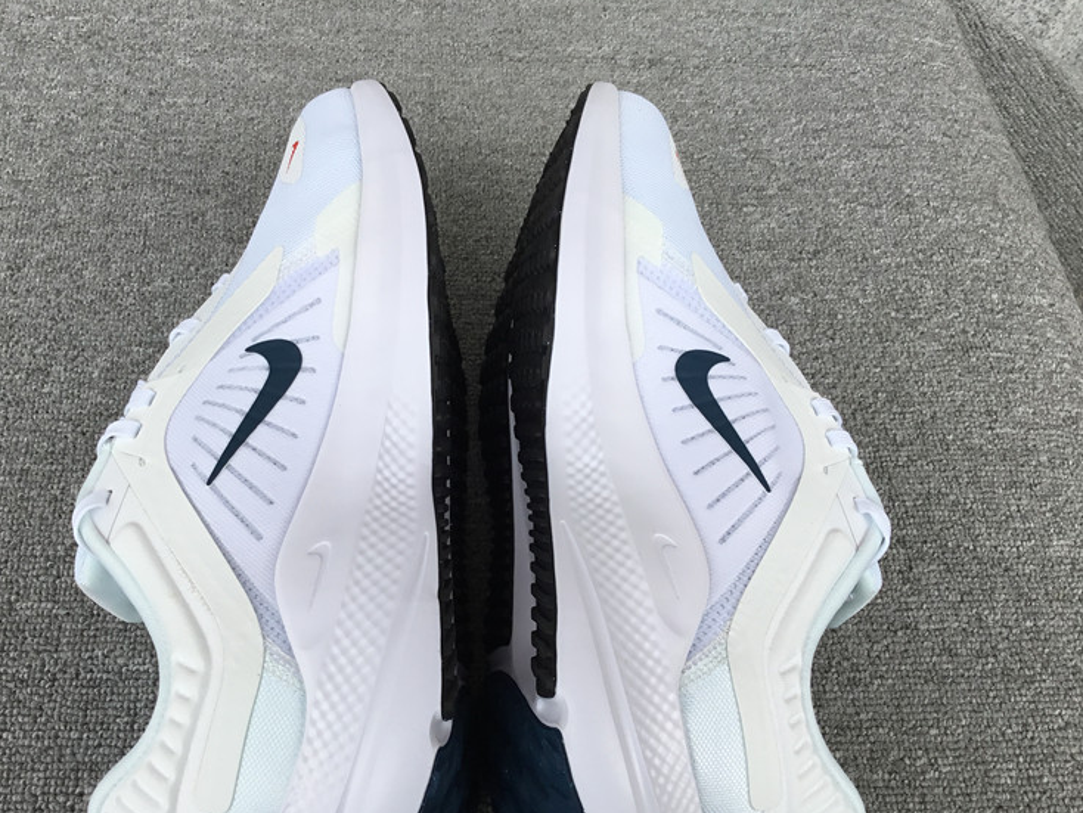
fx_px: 1189
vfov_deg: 37.6
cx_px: 474
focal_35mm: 38
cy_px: 477
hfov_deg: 48.8
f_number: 2.4
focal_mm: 3.3
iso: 25
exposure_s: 1/184
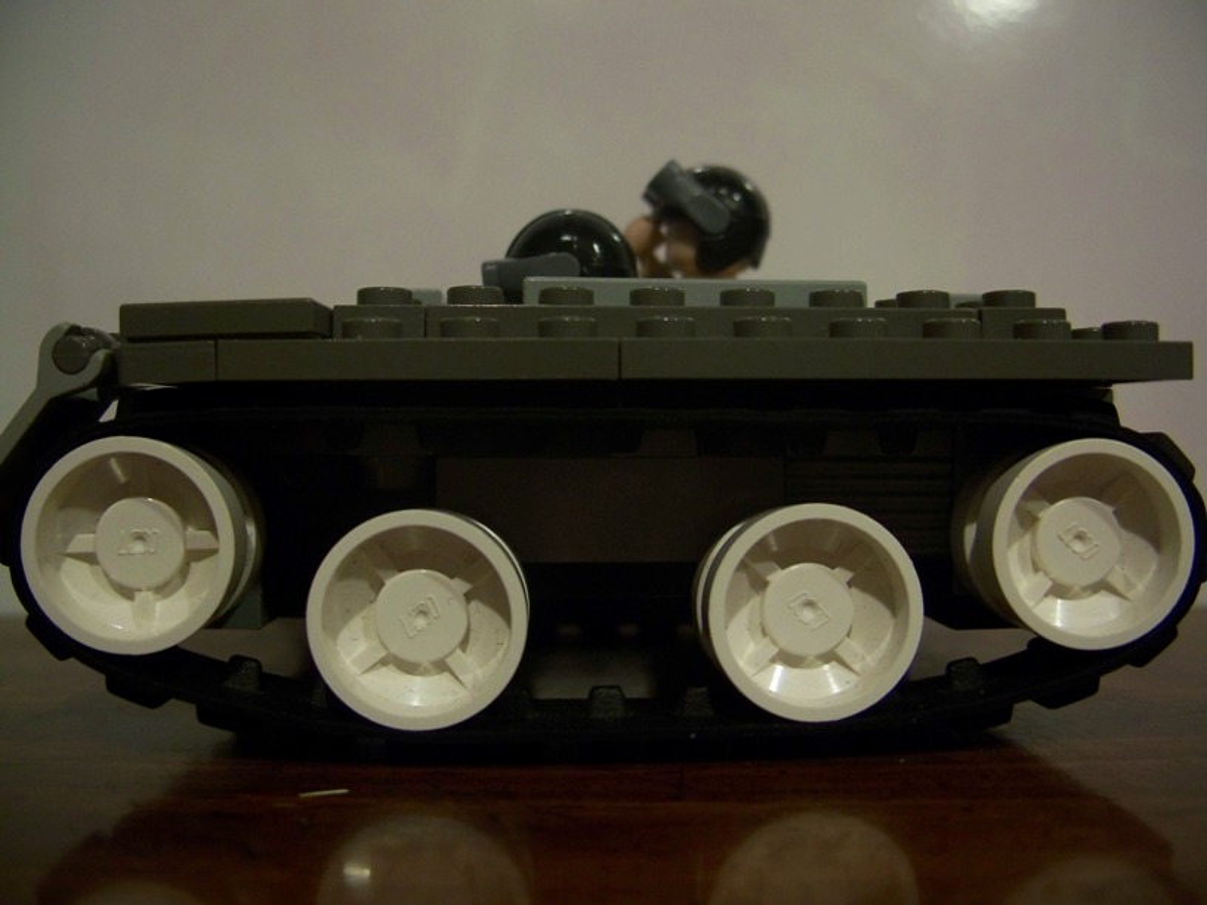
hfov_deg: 50.1
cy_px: 452
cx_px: 604
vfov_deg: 38.7
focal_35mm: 37
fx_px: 1290
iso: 200
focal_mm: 7.8
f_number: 2.8
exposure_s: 1/15
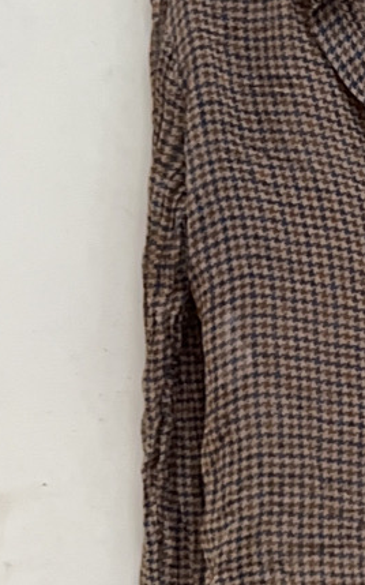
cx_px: 488
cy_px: 232
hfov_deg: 16.9
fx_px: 1146
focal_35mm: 72
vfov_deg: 28.5
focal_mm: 5.1
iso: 200
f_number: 1.6
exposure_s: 1/100
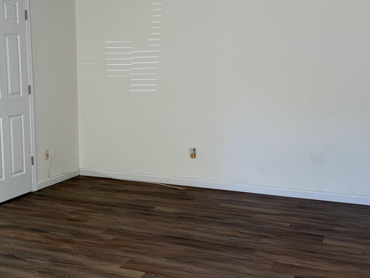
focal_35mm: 48
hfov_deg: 39.4
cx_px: 135
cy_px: 142
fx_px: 513
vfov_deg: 30.3
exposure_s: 1/121
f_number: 1.78
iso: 100
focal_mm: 6.76
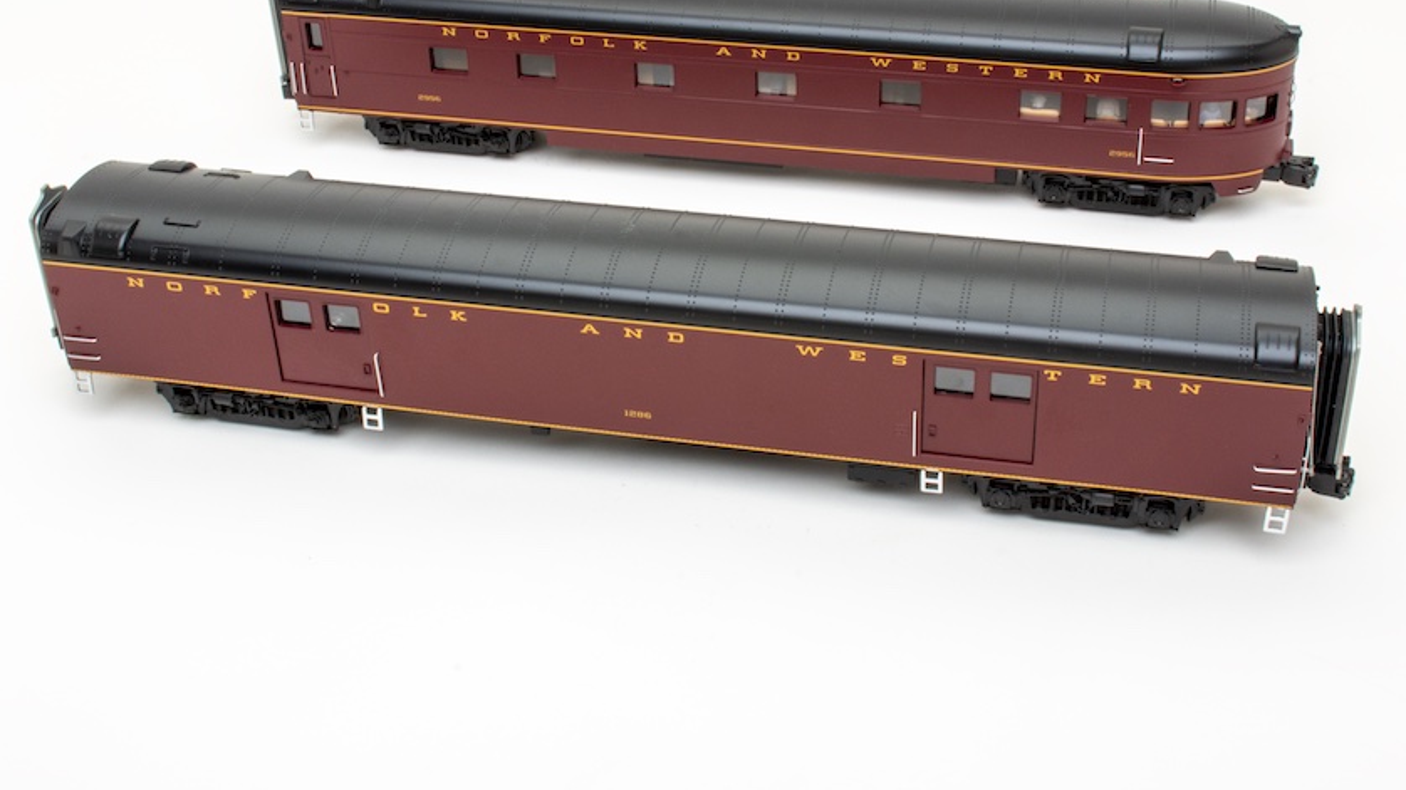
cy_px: 233
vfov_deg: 22.1
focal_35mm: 54
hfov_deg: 38.5
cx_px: 725
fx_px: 2013
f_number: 25
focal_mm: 24
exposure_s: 1/160
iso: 100
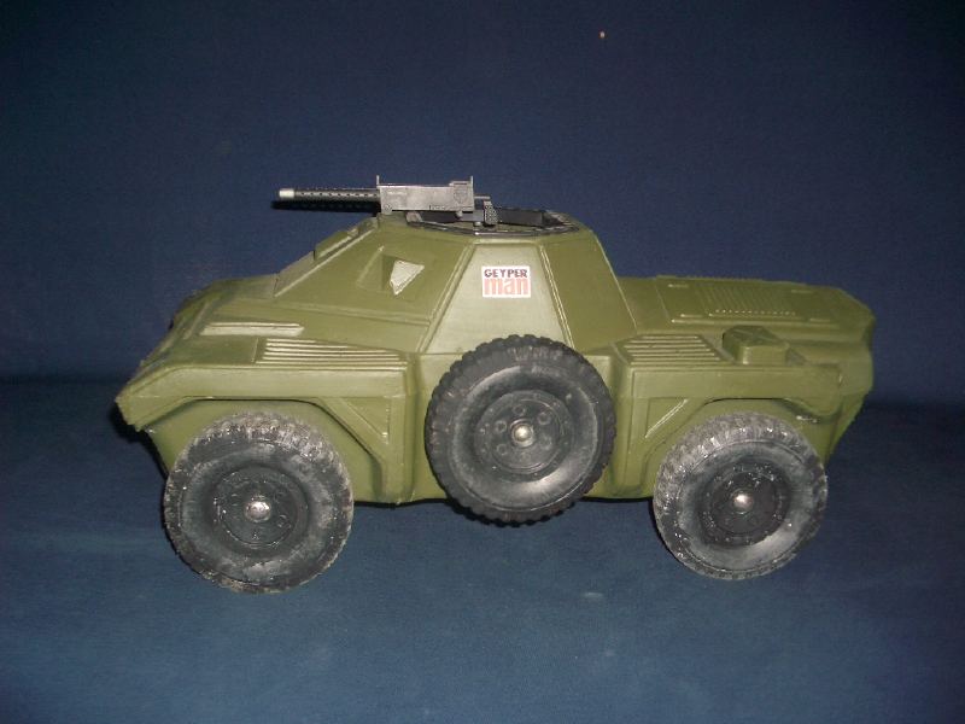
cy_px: 362
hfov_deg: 52.6
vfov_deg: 40.7
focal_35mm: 35
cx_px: 482
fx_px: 976
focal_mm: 5.8
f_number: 2.6
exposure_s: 1/60
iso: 100
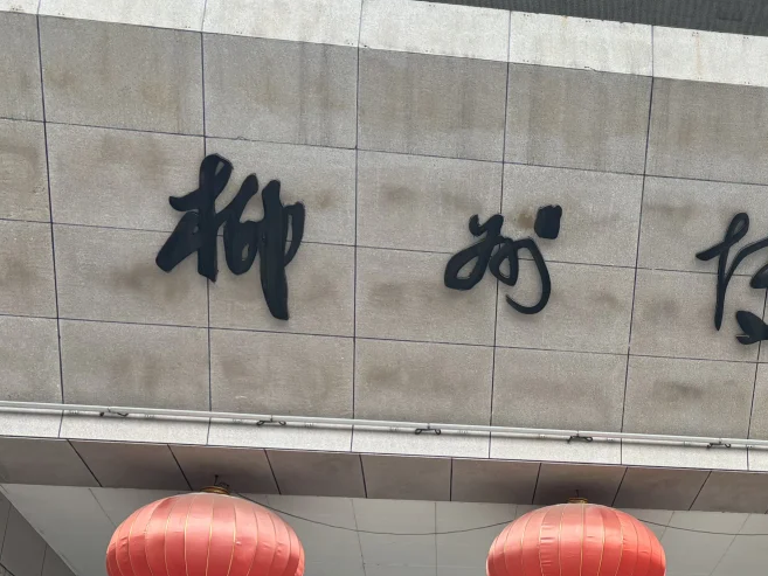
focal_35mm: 57
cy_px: 443
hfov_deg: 32.3
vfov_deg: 25.3
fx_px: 1265
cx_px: 672
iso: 50
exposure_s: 1/135
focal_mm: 5.96
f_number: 1.6
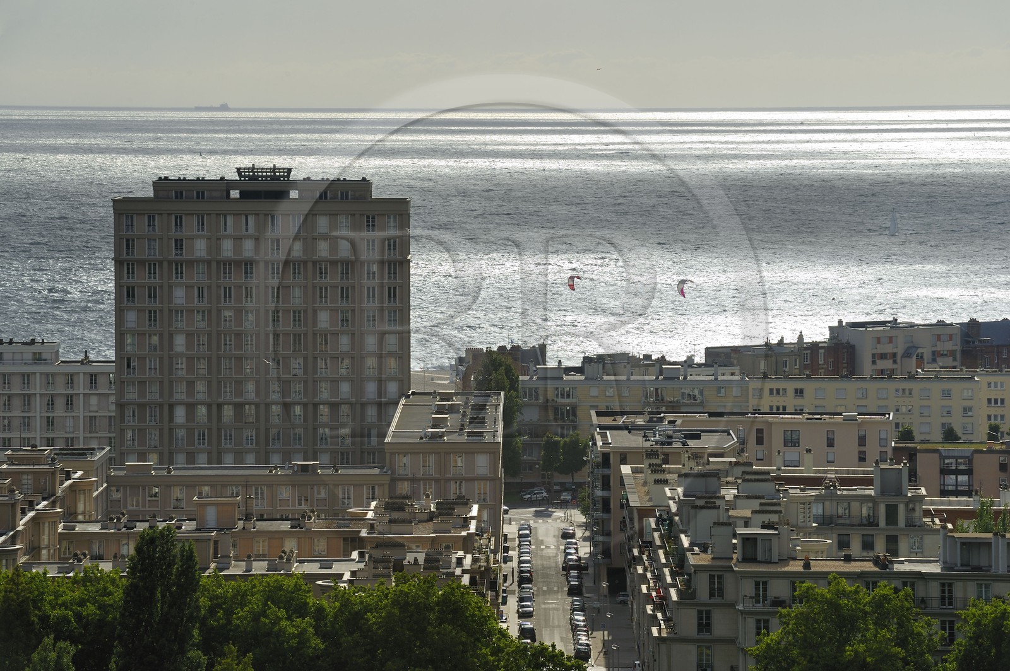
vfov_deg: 7.8
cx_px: 505
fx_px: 4906
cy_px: 336
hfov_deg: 11.8
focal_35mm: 175
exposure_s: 1/400
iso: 200
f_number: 11
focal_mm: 175
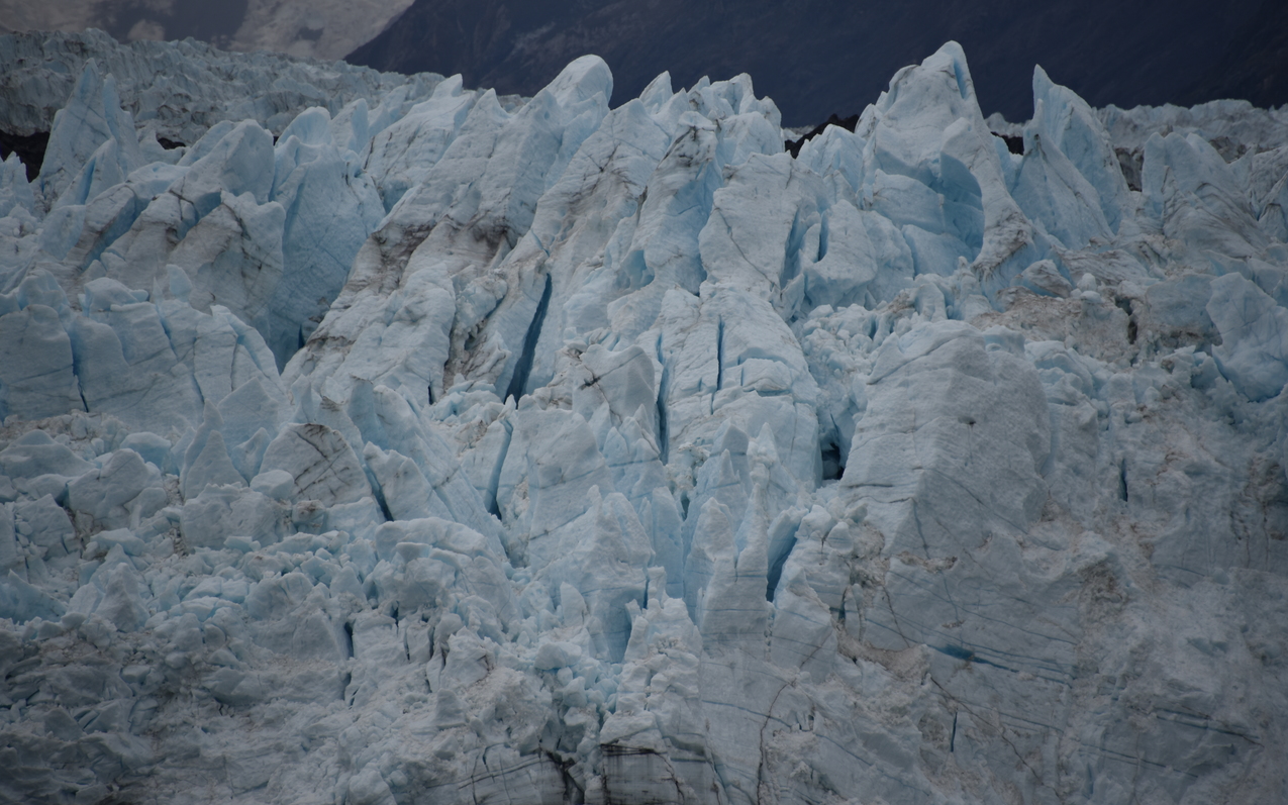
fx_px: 10777
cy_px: 399
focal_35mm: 307
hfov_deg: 6.8
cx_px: 642
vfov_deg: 4.3
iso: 160
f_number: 5.6
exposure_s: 1/640
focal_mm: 300
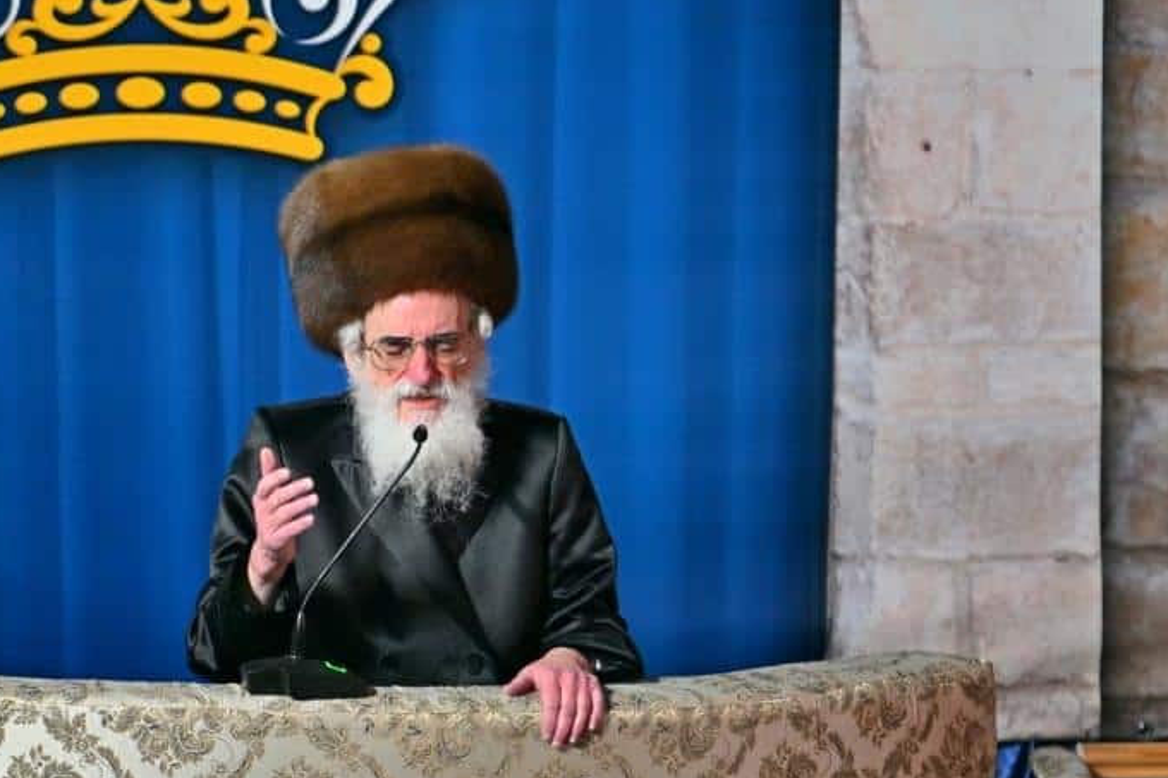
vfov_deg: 3.0
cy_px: 518
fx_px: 14660
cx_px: 319
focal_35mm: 452
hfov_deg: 4.6
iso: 320
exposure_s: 1/160
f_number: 2.8
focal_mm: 200
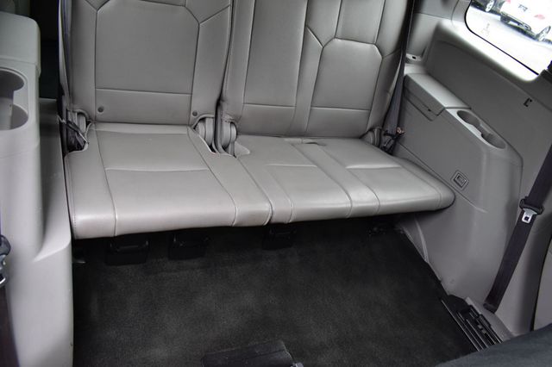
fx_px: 414
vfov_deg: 47.9
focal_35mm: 27
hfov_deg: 67.4
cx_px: 276
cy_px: 184
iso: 1250
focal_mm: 18
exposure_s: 1/15
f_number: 6.3
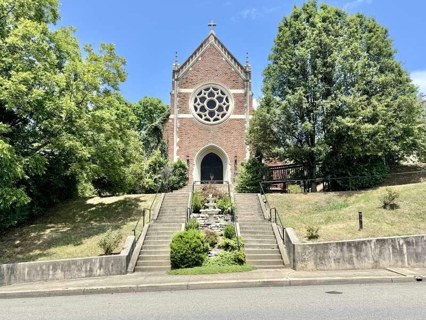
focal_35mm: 24
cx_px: 213
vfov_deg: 56.8
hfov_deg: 71.6
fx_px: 295
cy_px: 160
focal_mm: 6.76
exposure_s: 1/2833
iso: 80
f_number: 1.78
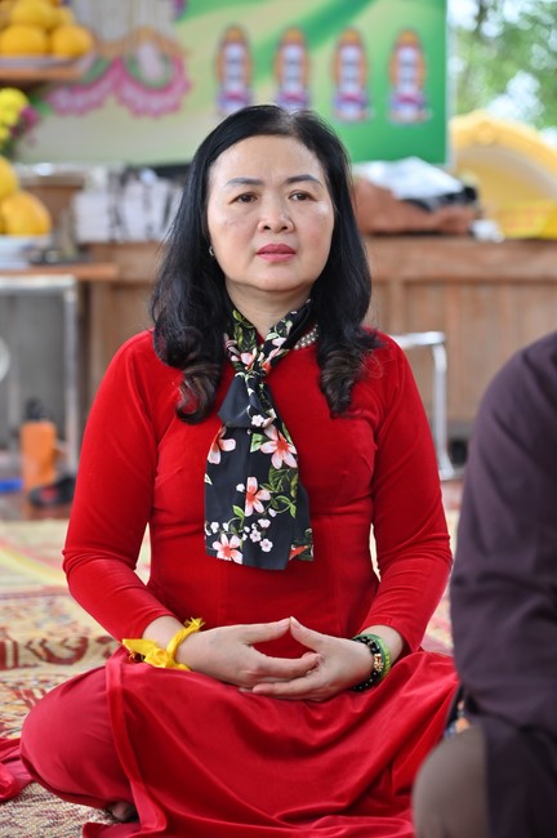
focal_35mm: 120
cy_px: 419
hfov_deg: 11.4
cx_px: 278
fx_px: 2791
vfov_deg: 17.1
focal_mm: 120
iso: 800
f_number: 5
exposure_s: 1/100
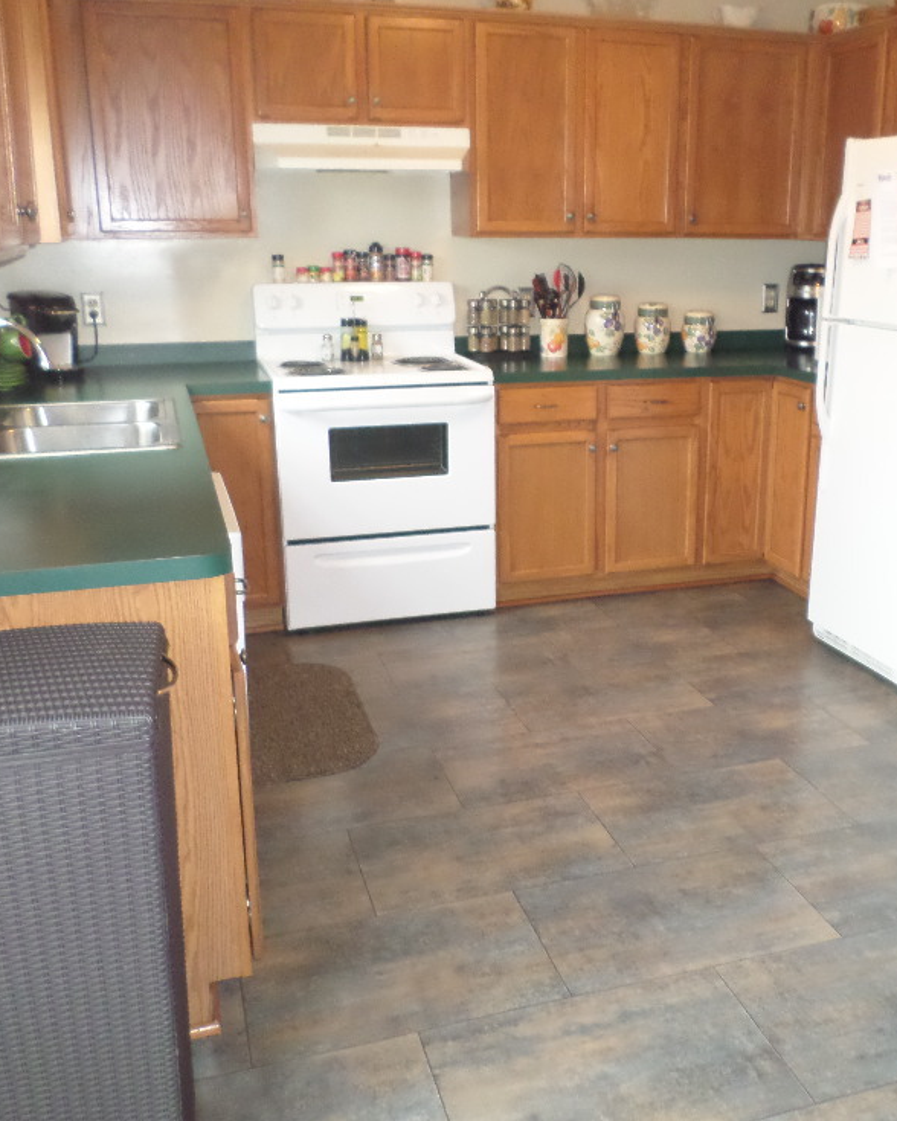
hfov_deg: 42.9
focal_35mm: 34
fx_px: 1128
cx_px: 578
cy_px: 548
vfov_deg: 52.8
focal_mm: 4.5
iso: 320
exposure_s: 1/30
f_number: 2.5
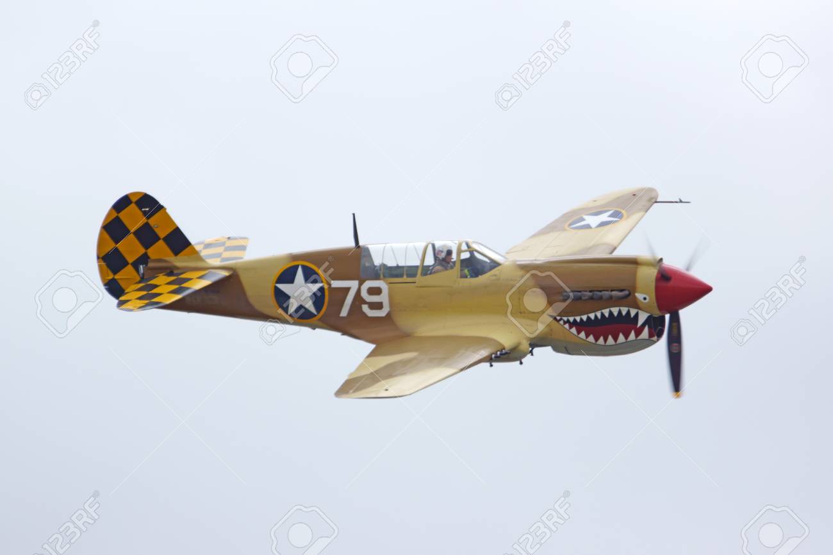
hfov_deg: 3.4
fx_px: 13879
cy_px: 278
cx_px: 416
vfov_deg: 2.3
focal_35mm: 600
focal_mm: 400
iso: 100
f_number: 5.6
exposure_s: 1/500
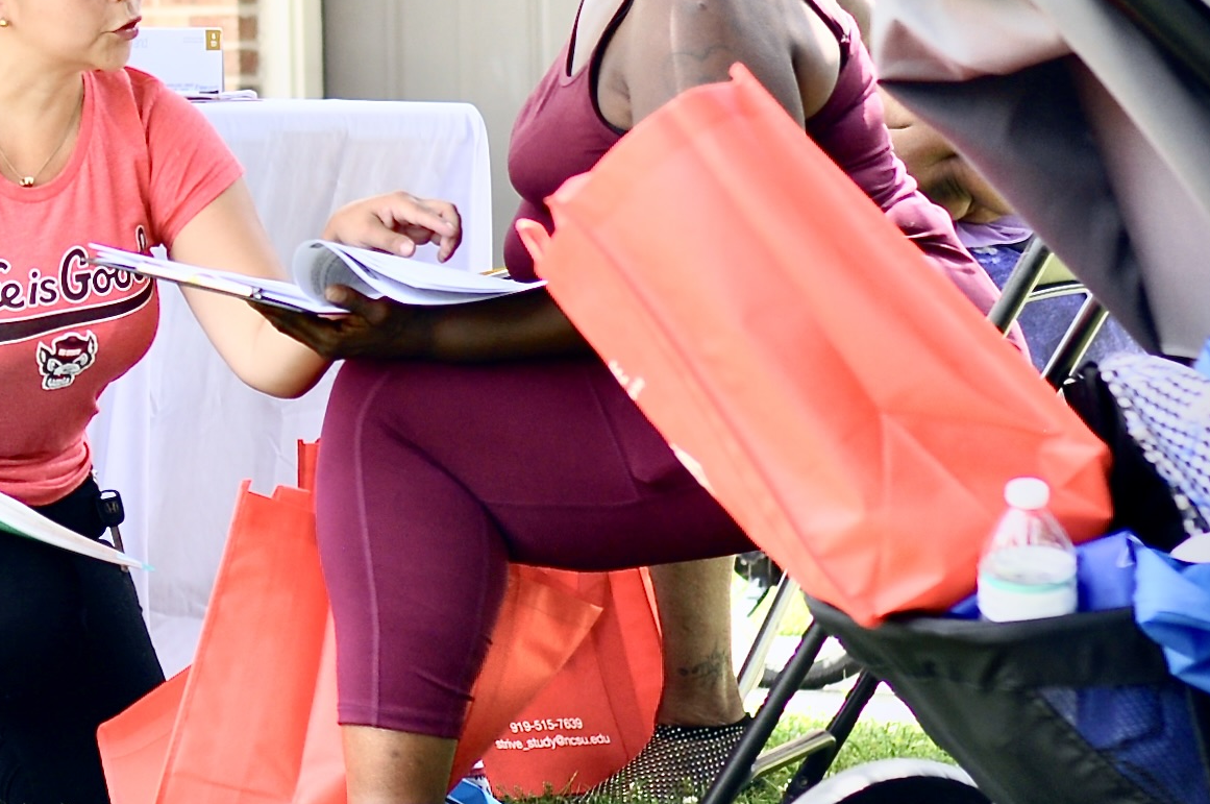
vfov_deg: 8.8
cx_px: 82
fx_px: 5237
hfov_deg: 13.1
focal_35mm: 156
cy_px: 290
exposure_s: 1/640
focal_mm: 50
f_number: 2.8
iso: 200
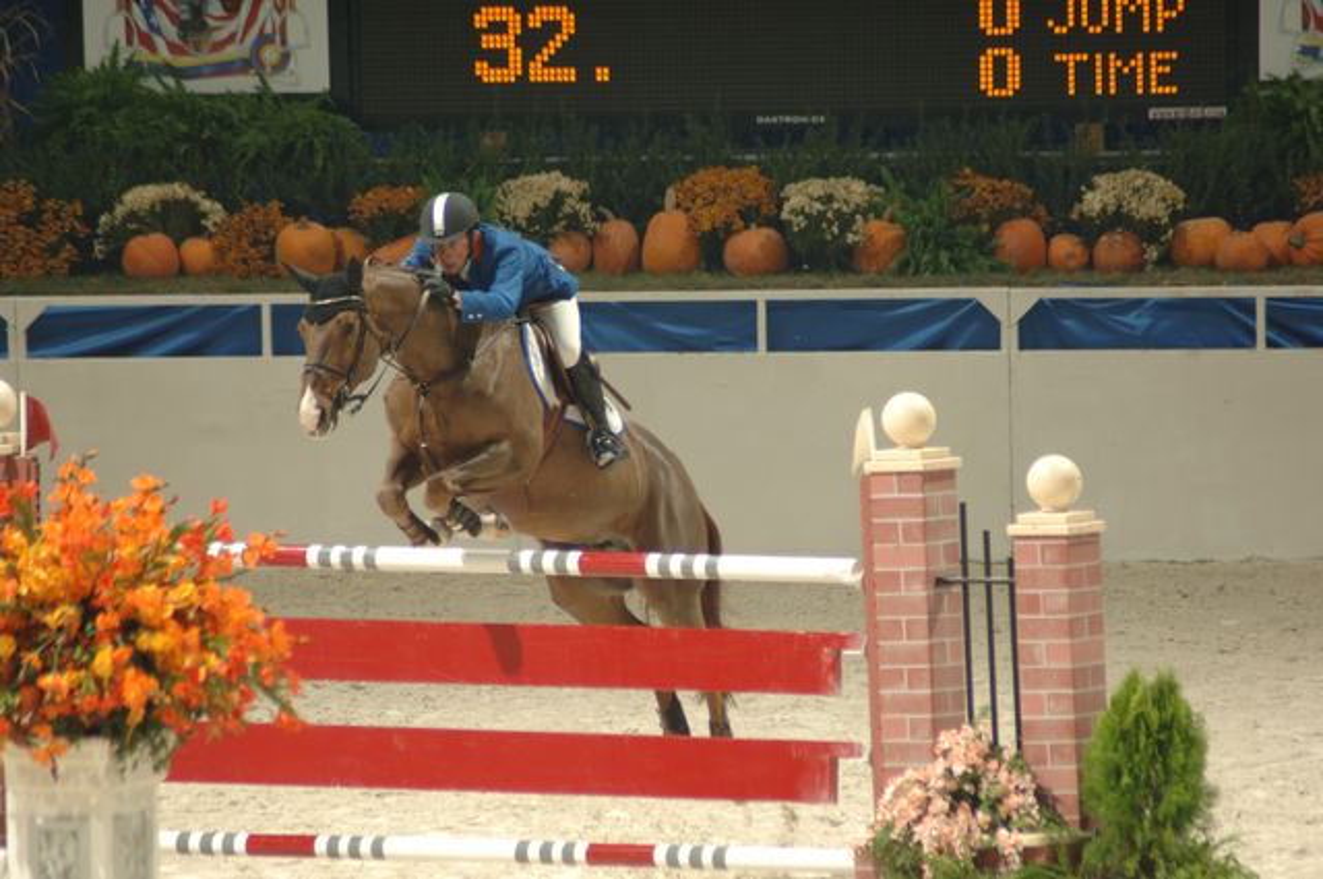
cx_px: 662
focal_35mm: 450
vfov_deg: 3.0
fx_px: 16516
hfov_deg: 4.6
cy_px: 440
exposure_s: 1/250
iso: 400
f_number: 5.6
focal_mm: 300
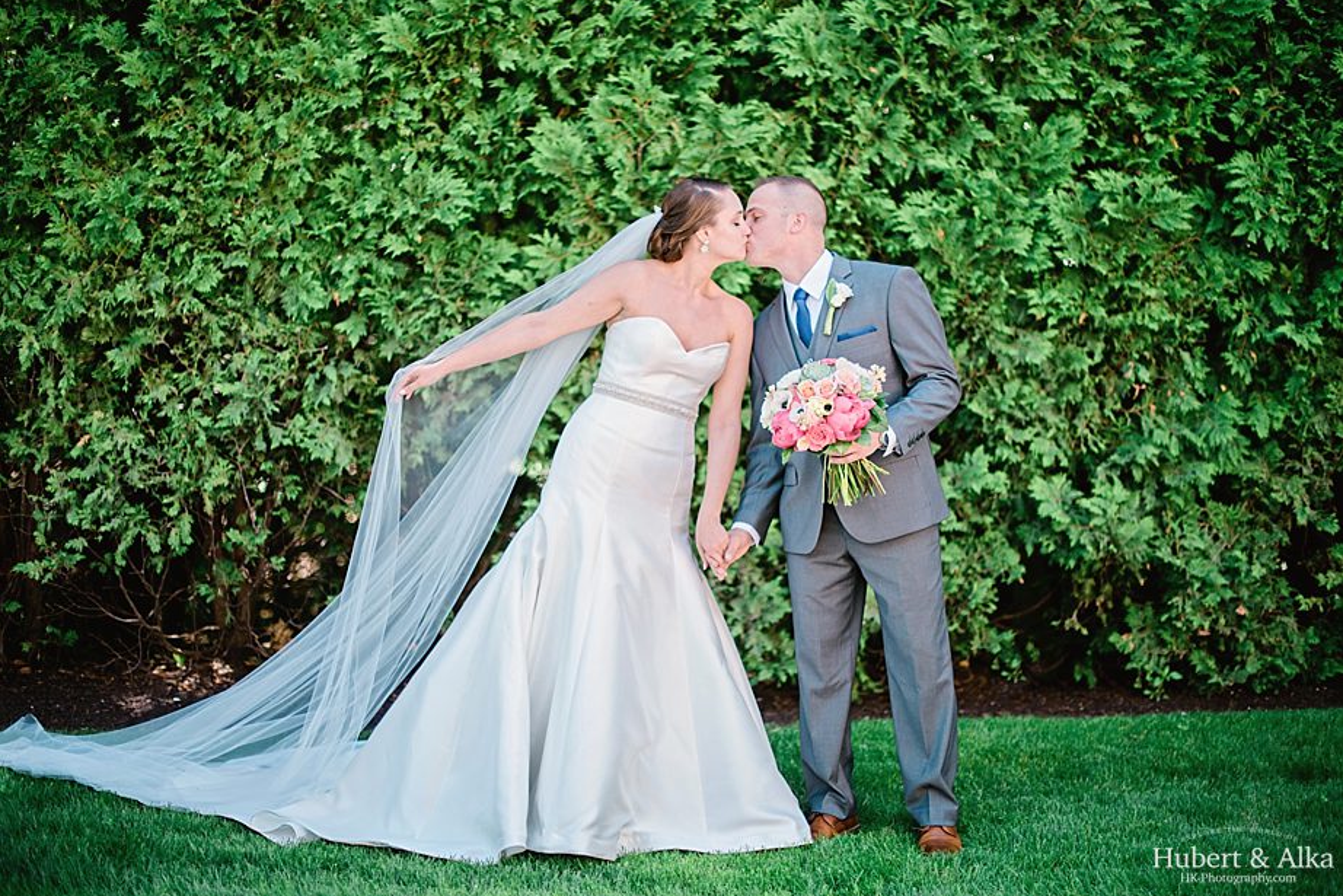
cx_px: 660
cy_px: 442
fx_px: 1903
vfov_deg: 26.5
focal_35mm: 51
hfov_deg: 38.9
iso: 320
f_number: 1.4
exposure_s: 1/4000
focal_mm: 50
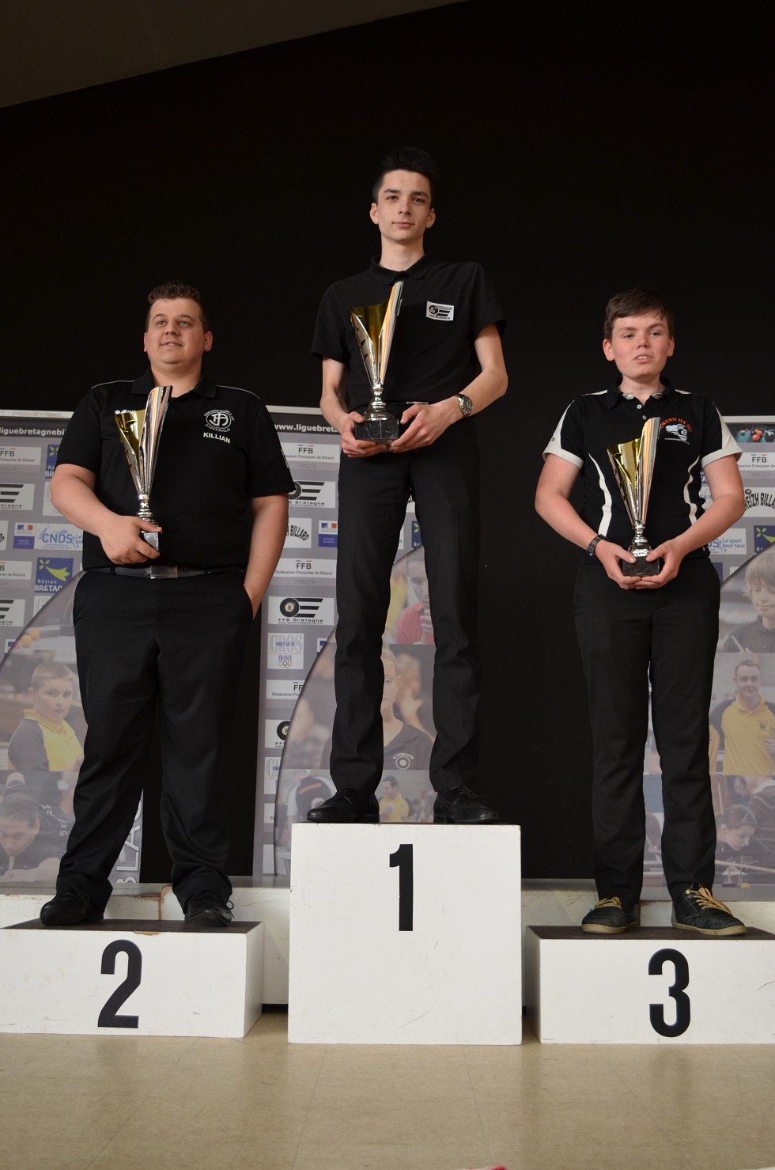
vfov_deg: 49.6
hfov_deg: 34.1
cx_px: 388
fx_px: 1265
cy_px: 585
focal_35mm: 39
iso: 400
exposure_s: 1/80
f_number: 4.2
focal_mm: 26
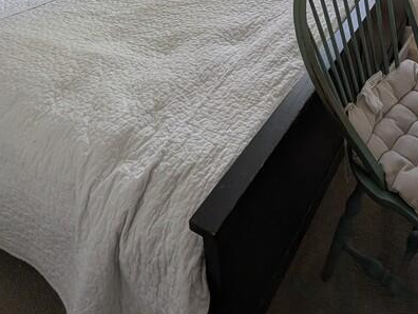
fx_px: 375
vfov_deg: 35.1
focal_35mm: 31
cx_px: 289
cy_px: -70
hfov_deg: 56.6
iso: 47
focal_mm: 2.02
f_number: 1.7
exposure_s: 1/165
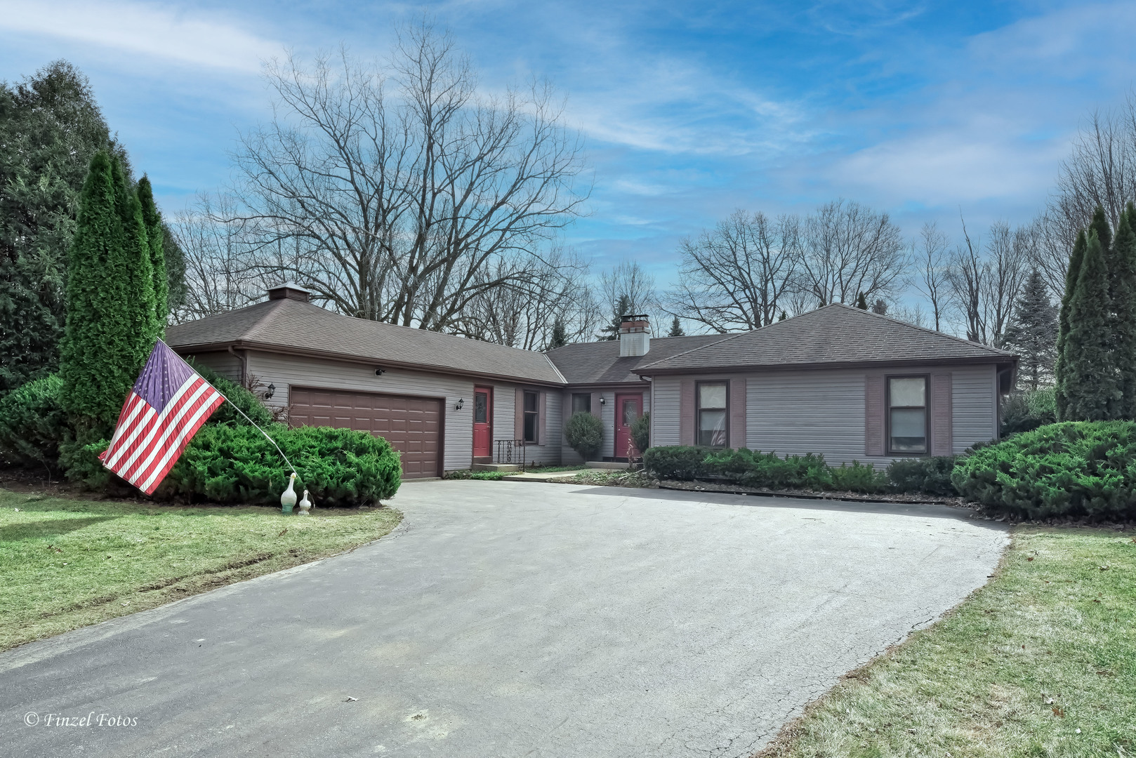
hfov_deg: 78.6
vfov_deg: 57.3
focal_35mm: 22
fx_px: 694
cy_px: 379
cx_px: 568
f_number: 11
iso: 250
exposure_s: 1/320
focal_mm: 22
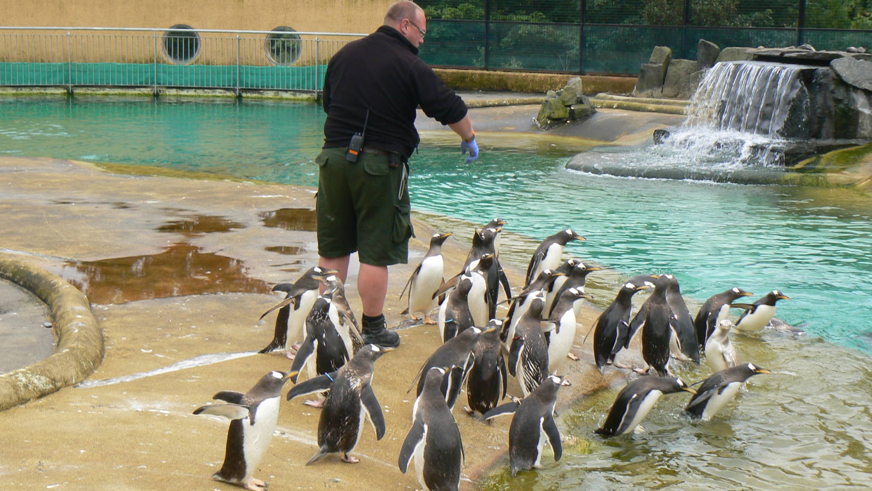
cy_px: 235
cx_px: 434
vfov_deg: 18.0
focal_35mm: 67
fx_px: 1549
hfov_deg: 31.4
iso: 80
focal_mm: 10.2
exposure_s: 1/200
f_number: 5.6
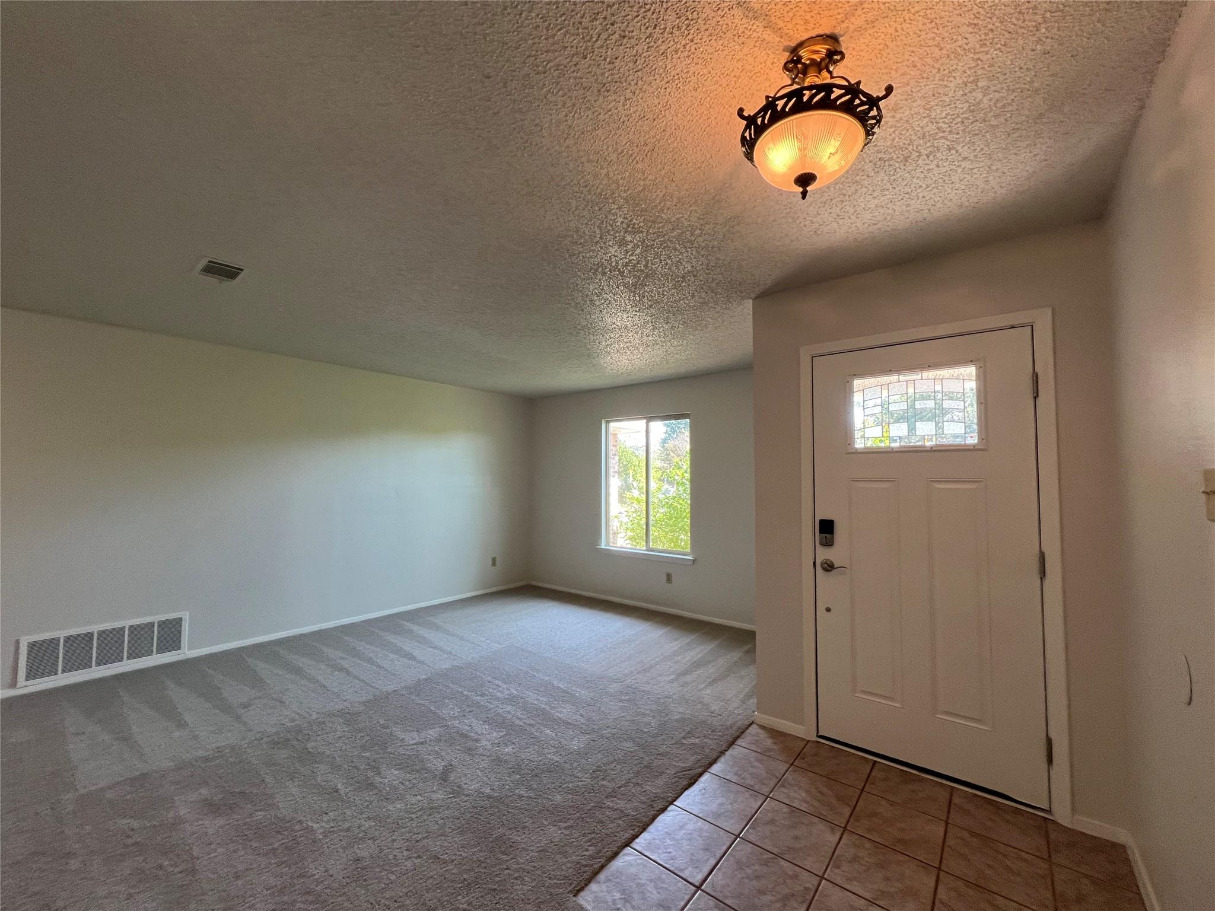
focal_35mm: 13
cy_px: 456
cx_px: 608
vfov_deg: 89.9
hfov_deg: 106.2
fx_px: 456
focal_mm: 1.57
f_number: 1.8
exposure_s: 1/120
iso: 200
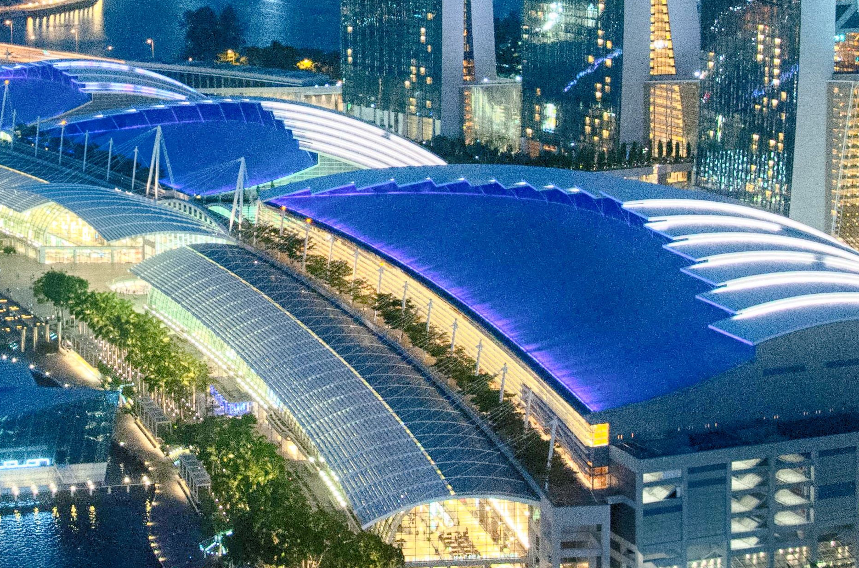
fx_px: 2118
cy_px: -9
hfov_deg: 22.6
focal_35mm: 89
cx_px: 173
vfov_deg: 15.0
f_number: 5.6
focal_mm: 26
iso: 3200
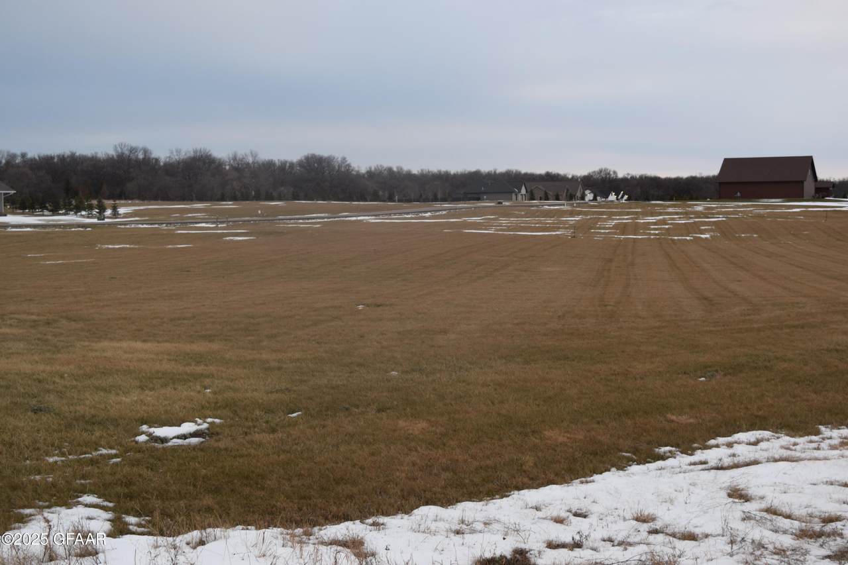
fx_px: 1201
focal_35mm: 51
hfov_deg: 38.9
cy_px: 282
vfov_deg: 26.5
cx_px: 424
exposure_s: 1/125
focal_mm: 34
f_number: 5.6
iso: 400
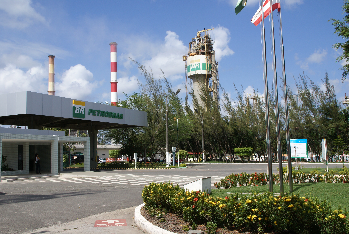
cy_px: 117
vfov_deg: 37.0
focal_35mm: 36
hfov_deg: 53.1
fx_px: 349
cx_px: 174
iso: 100
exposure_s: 1/160
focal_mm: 24
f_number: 10
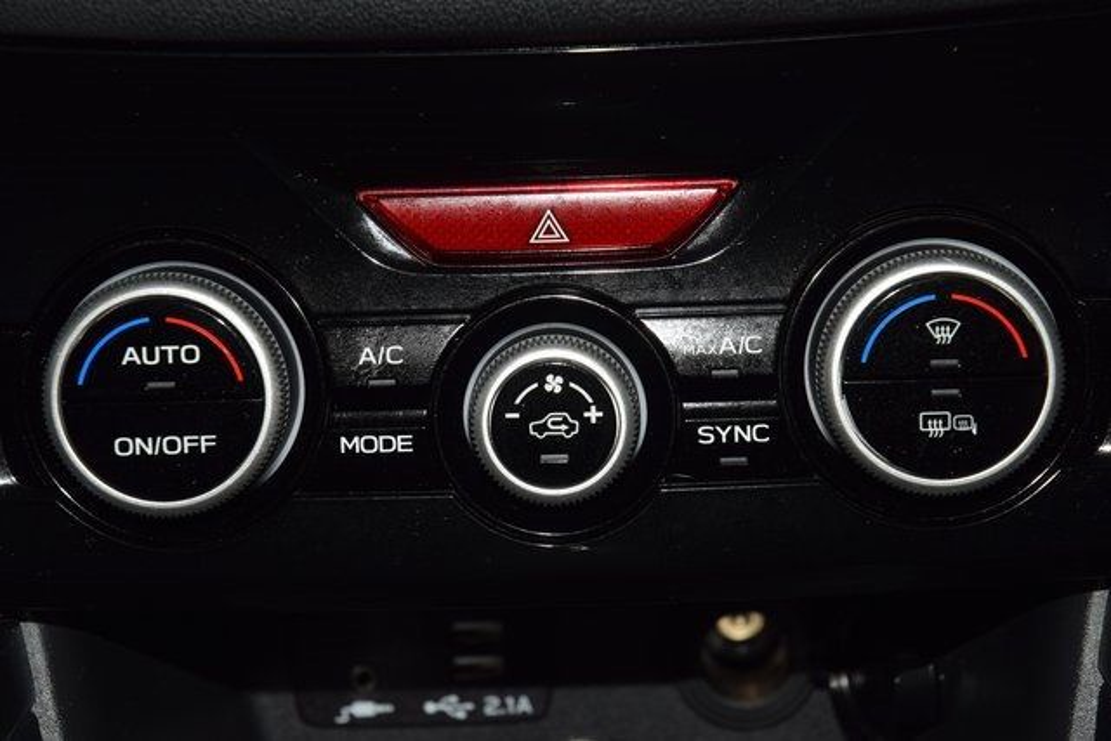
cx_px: 556
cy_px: 370
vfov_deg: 13.0
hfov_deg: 19.5
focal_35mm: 105
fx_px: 3241
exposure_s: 1/125
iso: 100
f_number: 8
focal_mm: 70
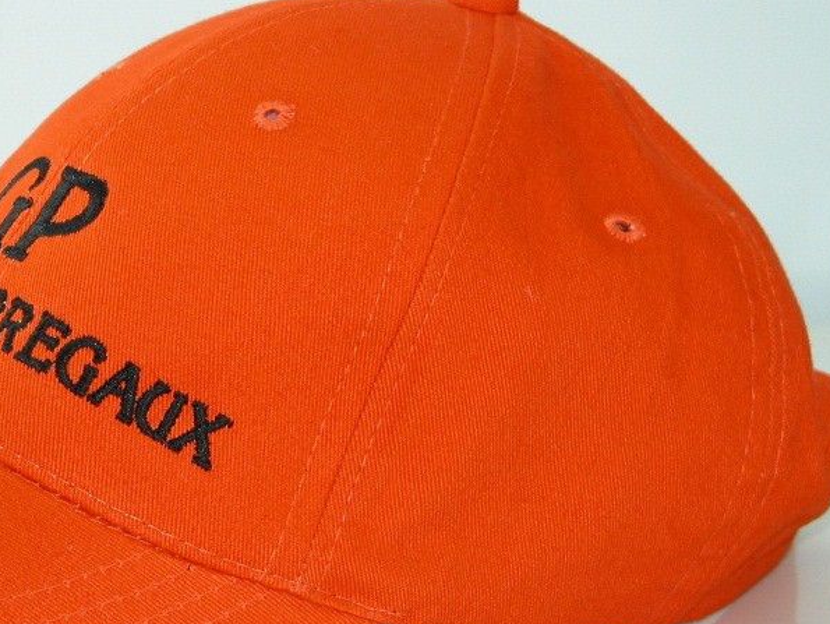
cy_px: 369
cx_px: 176
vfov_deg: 8.1
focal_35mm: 184
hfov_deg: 10.7
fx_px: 4415
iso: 100
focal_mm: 27.3
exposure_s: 1/60.3
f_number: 3.7
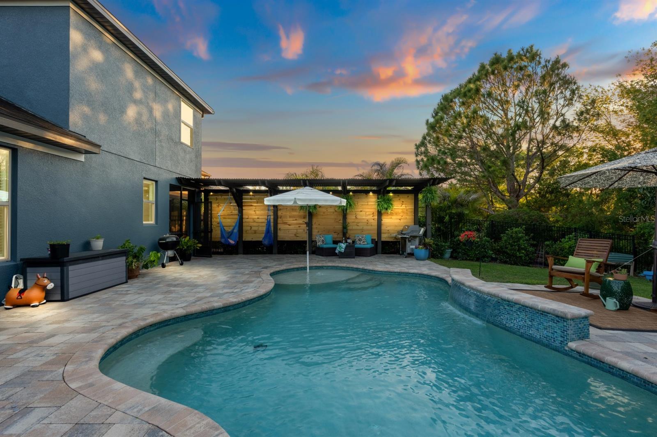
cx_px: 328
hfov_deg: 96.7
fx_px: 292
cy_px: 218
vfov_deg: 73.7
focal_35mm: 16
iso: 250
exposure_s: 1/1250
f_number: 10
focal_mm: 16
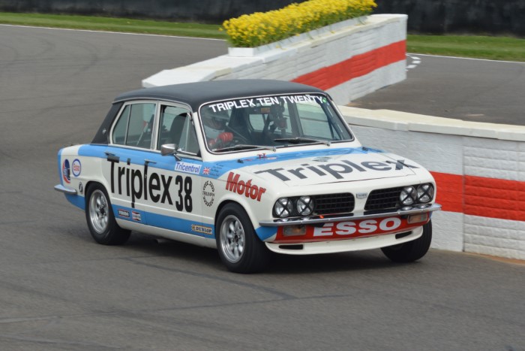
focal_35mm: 165
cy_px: 176
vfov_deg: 8.3
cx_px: 262
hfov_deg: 12.4
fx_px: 2407
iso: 400
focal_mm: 110
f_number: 11
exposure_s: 1/500
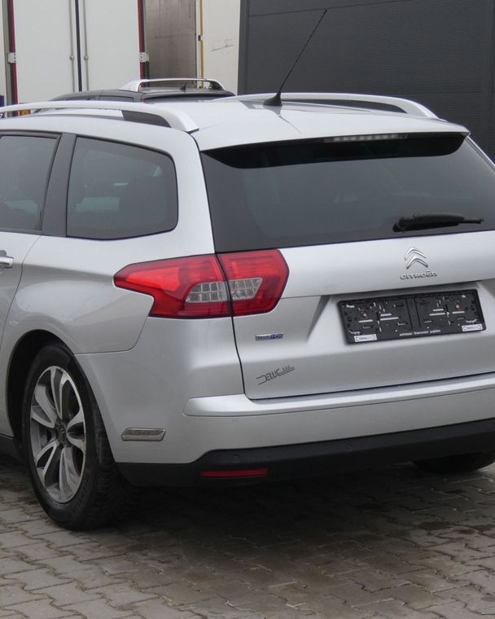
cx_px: 182
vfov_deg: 20.8
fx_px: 1685
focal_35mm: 92
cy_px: 307
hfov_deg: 16.7
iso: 125
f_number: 5
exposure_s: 1/80
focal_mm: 12.5
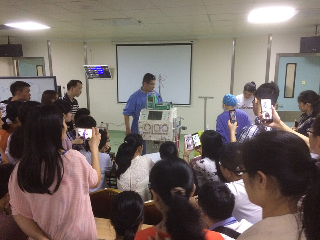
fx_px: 268
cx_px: 160
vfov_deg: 48.2
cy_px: 120
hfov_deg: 61.7
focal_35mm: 29
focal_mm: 4.15
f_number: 2.2
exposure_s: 1/25
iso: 320
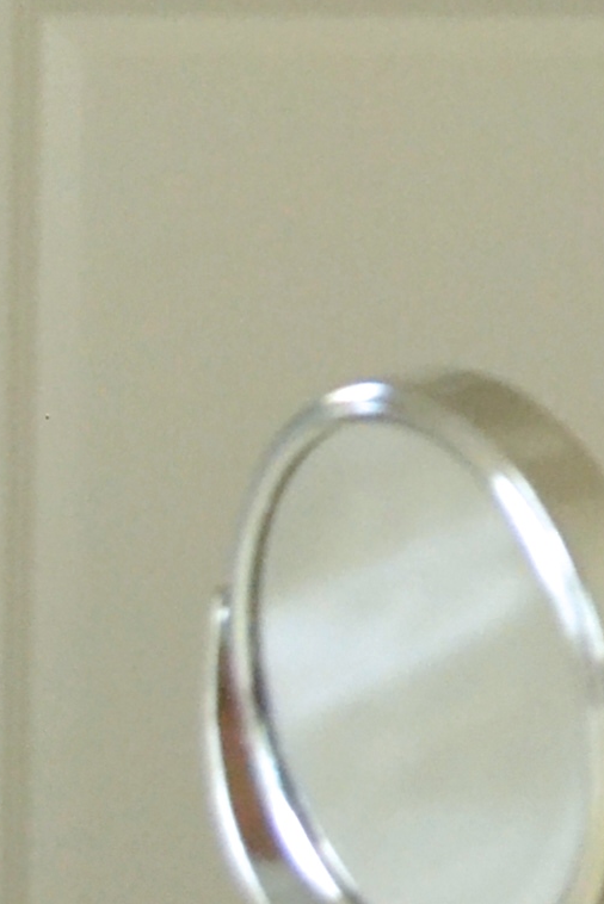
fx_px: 5959
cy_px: -145
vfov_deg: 8.6
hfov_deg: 5.5
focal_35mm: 237
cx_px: 1634
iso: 3200
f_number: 5.6
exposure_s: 1/500
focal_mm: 26
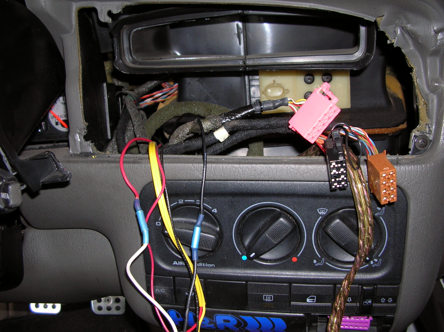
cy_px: 166
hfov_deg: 52.7
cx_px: 222
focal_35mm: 35
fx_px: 449
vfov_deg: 40.6
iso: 50
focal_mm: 5.8
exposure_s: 1/60.1
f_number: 2.8
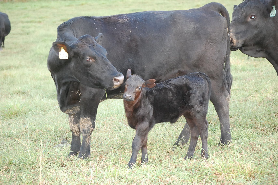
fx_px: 868
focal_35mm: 112
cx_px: 139
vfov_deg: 12.2
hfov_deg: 18.2
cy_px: 92
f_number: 4.2
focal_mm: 75
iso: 1400
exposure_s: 1/60
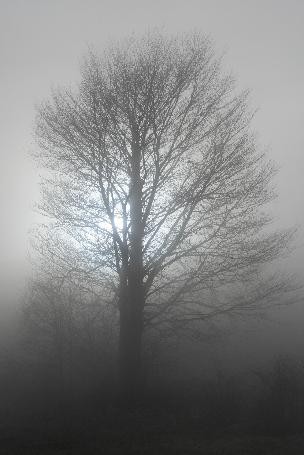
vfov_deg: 19.4
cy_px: 228
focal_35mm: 105
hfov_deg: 13.1
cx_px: 152
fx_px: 1329
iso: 800
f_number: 18
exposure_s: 1/1250
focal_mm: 105
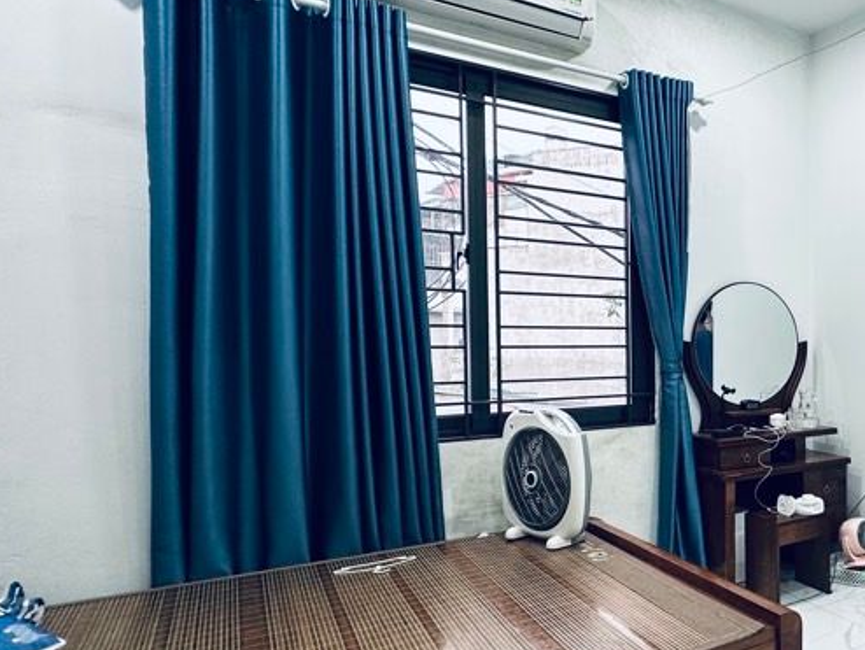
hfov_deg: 50.7
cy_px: 364
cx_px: 851
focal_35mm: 29
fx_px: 725
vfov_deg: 48.2
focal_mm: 2.22
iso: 200
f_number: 2.2
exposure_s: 1/50
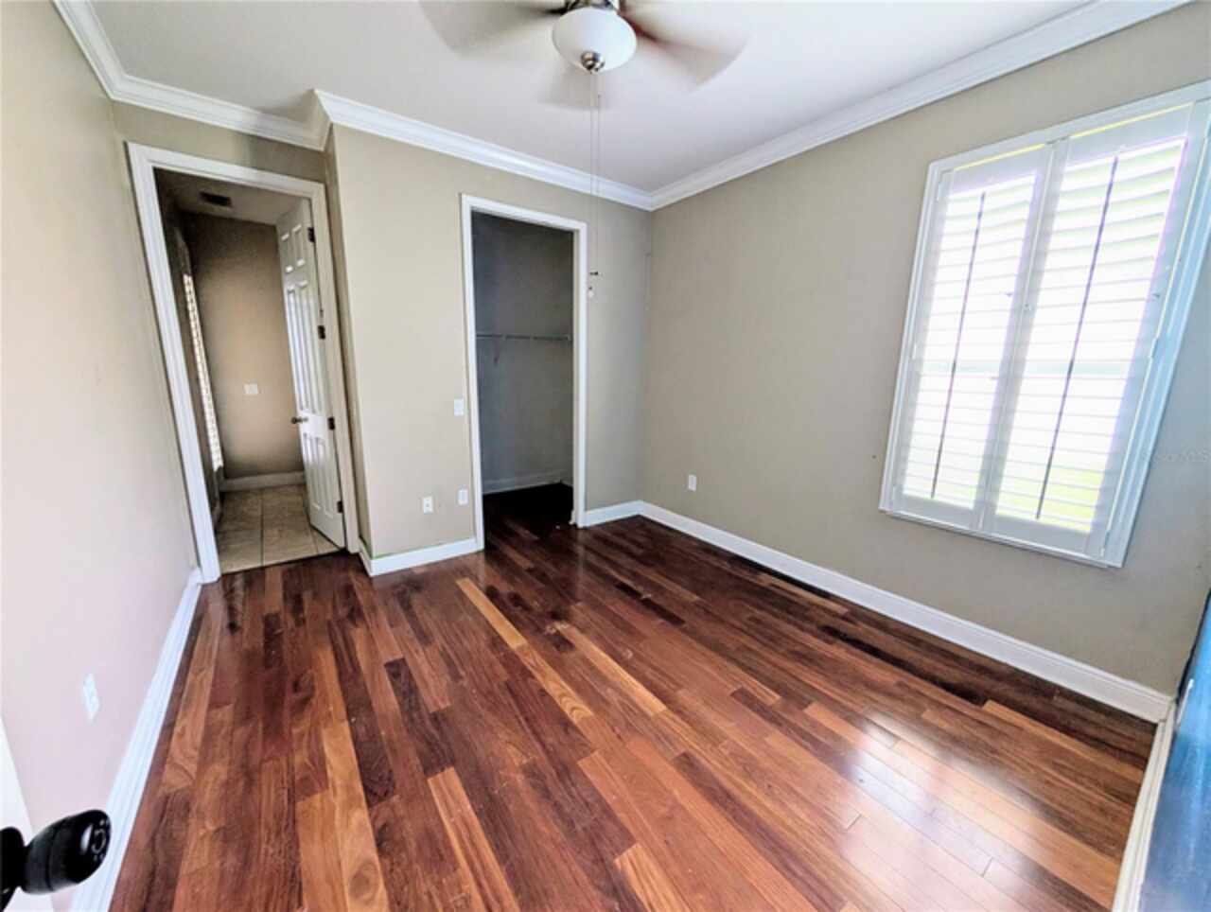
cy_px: 456
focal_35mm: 12
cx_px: 606
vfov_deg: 94.6
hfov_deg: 110.5
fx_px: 420
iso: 94
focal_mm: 2.02
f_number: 1.7
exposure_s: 1/24
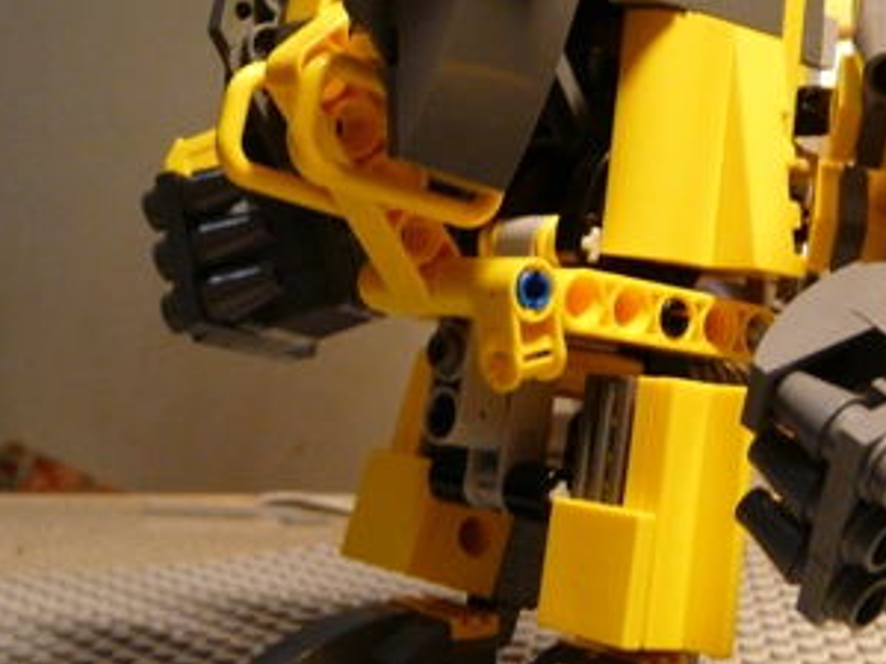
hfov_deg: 30.2
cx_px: 490
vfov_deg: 22.7
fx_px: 1638
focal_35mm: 64
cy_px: 162
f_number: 2.8
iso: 200
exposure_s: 1/25
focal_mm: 4.9
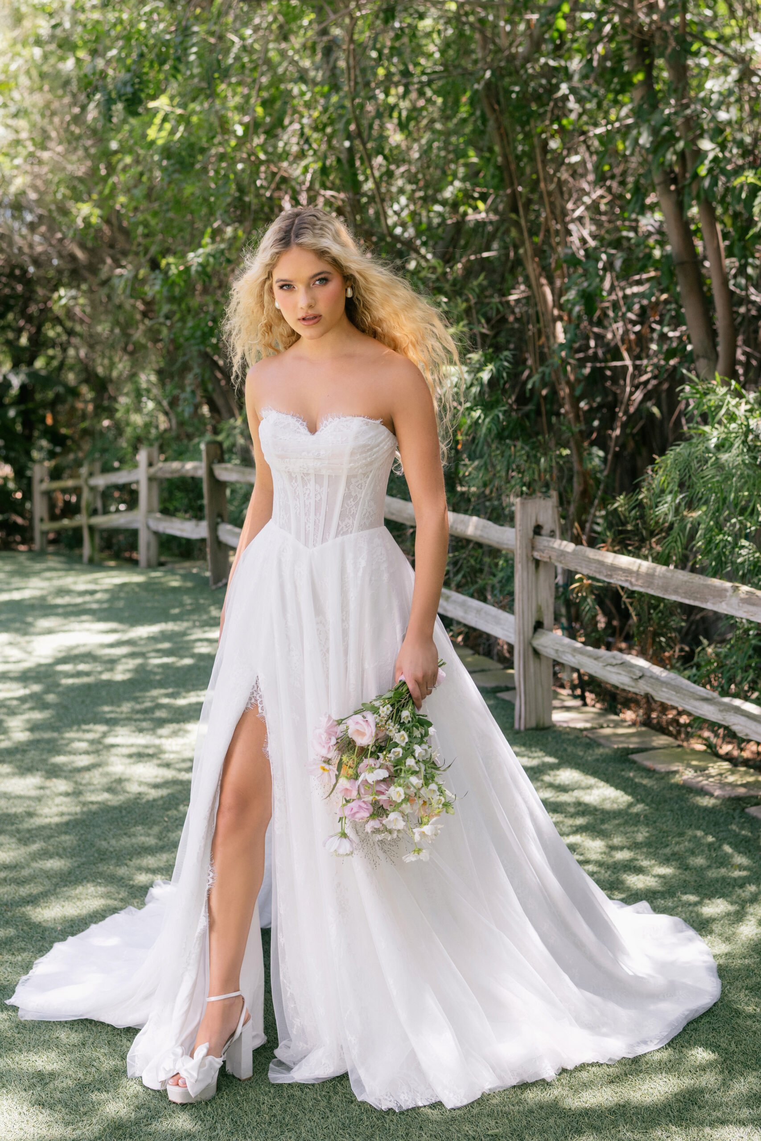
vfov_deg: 34.5
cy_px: 570
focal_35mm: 58
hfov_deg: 23.4
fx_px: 1839
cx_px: 380
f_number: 4
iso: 360
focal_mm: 58
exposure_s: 1/320
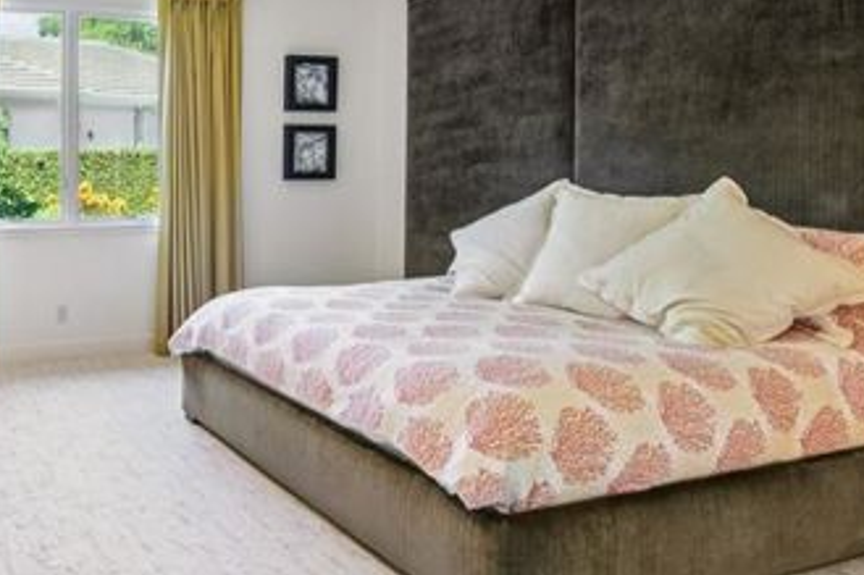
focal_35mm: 30
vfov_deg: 42.9
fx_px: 720
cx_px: 101
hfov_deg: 54.7
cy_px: 185
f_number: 8
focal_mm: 14
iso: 400
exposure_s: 1/4
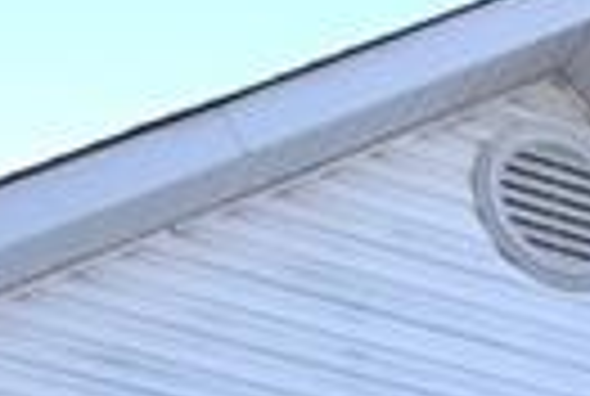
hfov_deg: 13.3
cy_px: 1188
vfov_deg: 7.9
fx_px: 2495
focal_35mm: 152
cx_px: 608
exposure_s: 1/500
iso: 180
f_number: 8
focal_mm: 13
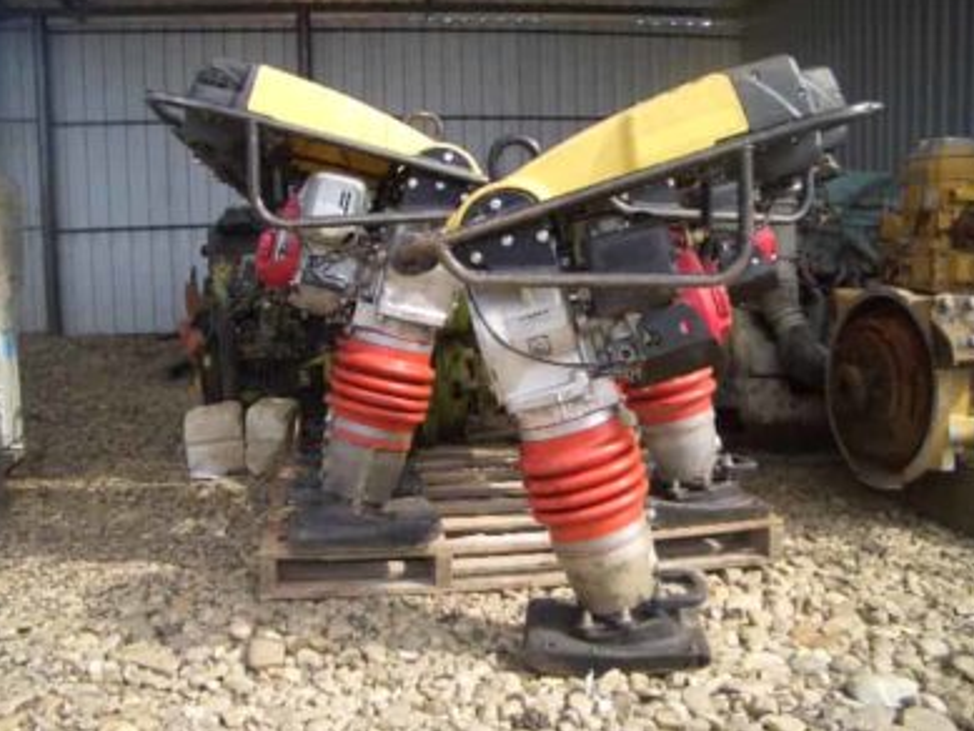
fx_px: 1013
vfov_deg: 39.7
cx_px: 488
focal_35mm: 36
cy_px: 360
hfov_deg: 51.3
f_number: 2.6
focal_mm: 5.8
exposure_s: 1/320
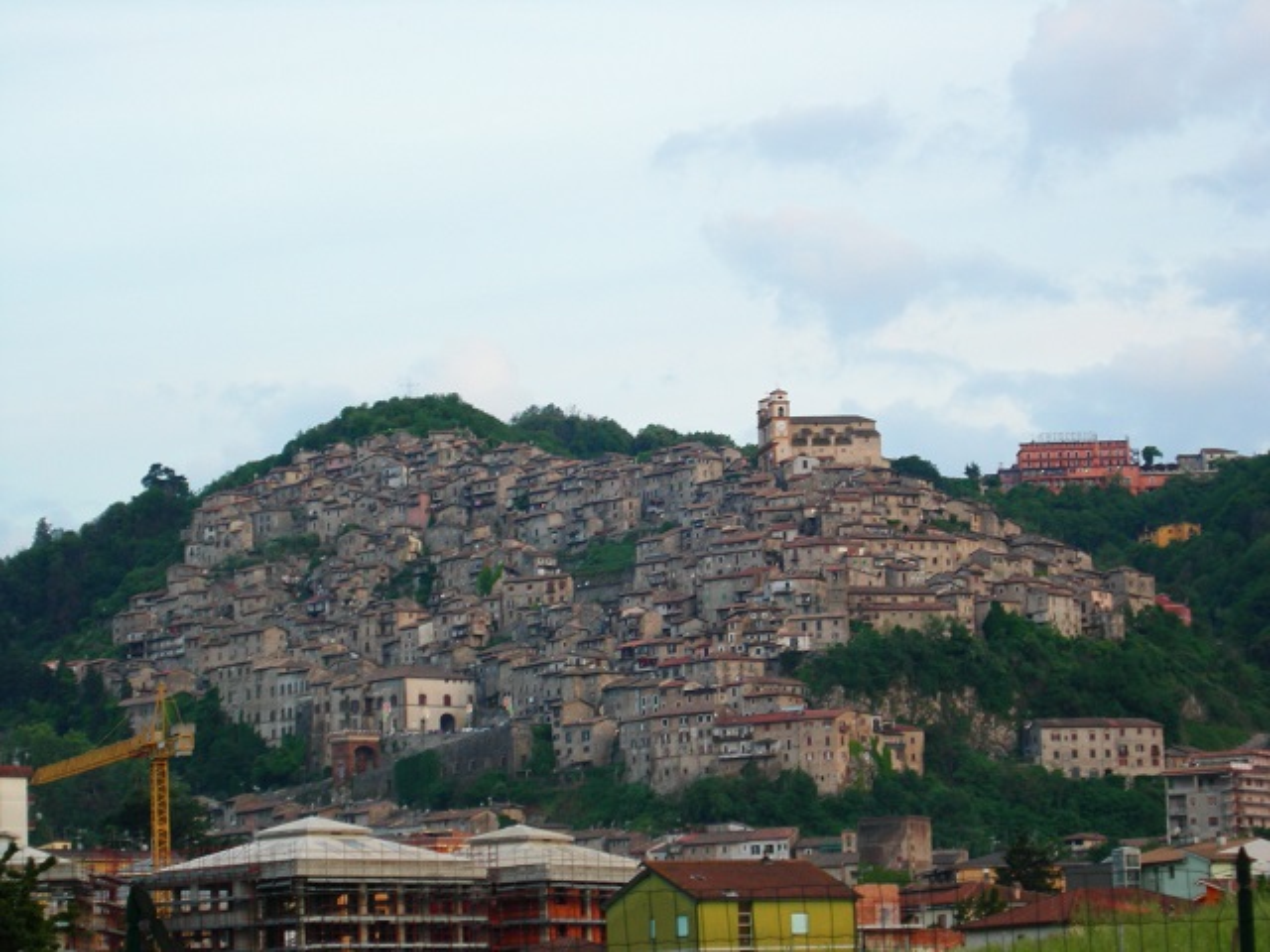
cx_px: 635
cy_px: 476
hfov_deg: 15.6
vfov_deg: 11.8
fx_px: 4623
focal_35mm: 126
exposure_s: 1/15.5
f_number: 5.2
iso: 64
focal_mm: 26.3
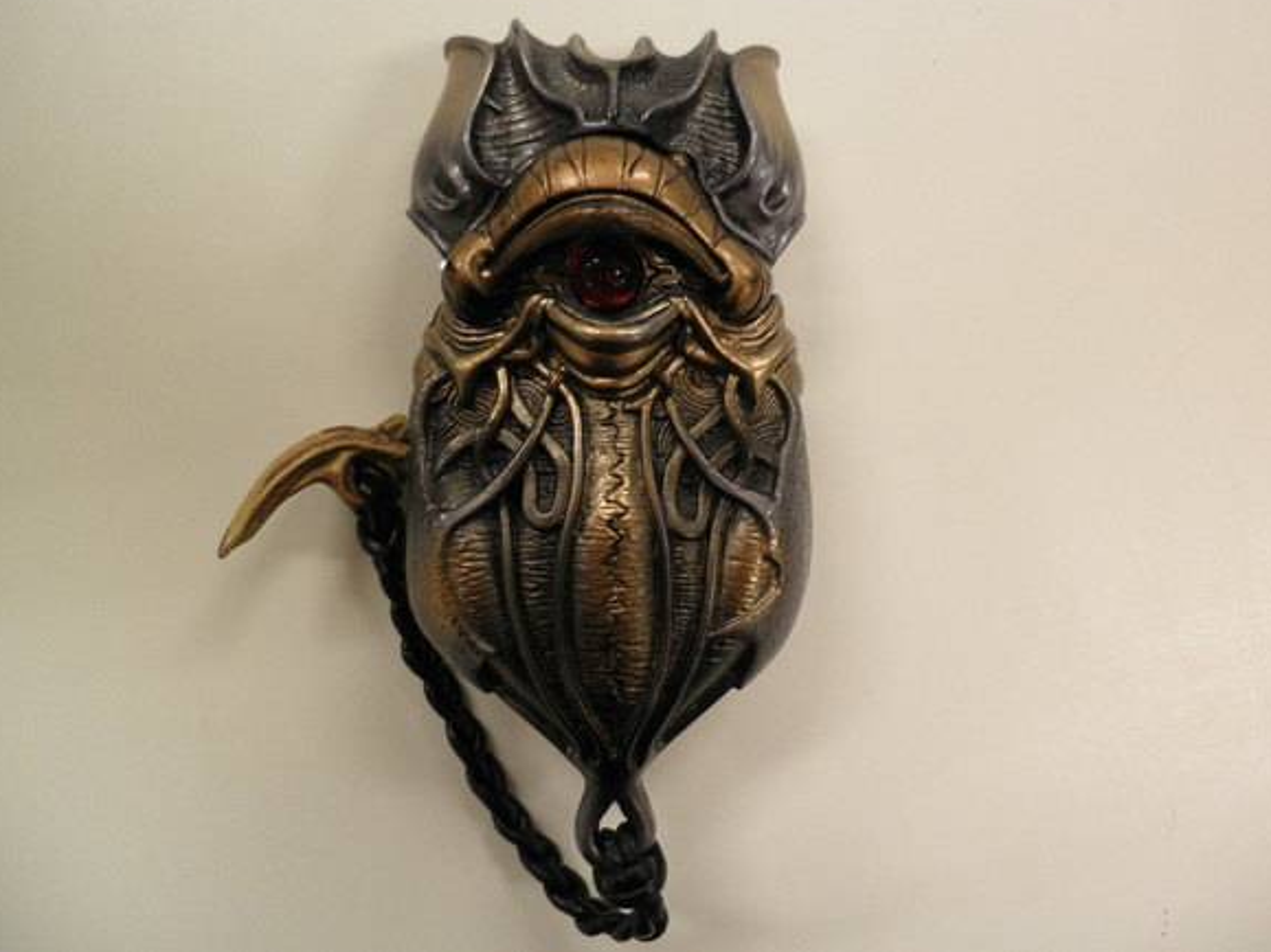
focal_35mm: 28
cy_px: 461
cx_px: 643
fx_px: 1028
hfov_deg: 63.5
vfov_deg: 49.7
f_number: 3.2
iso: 160
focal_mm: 4.9
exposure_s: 1/20
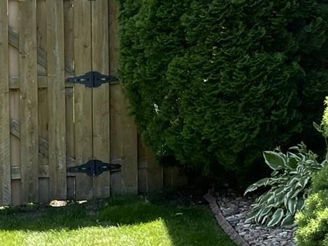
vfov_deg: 12.5
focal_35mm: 118
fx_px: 1118
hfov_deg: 15.6
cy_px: 33
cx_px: 458
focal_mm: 4.2
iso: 32
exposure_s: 1/690
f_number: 1.6
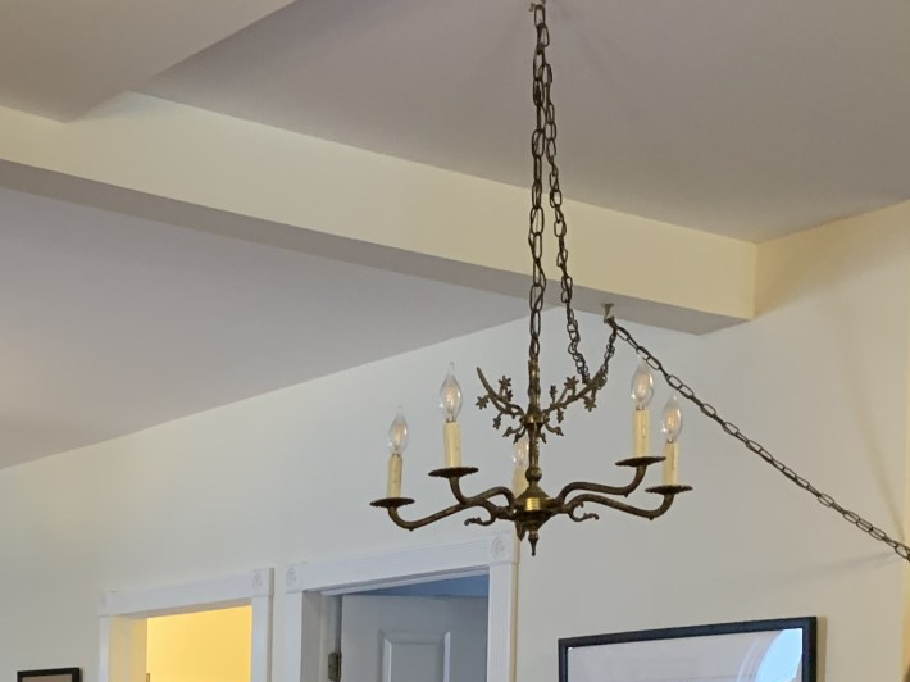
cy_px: 869
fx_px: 1866
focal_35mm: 71
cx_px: 2
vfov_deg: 19.2
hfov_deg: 26.0
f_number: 1.8
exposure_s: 1/60
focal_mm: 4.25
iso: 250
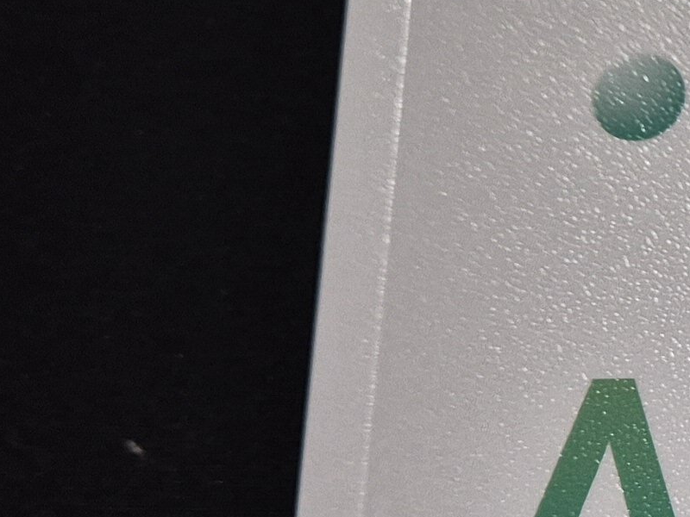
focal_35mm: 115
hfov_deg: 15.0
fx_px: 2292
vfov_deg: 12.7
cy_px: 568
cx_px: 1224
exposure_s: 1/50
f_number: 1.8
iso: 160
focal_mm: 5.4
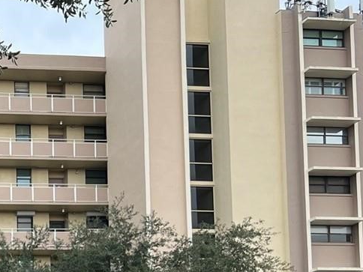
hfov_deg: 20.6
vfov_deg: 15.9
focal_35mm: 86
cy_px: 393
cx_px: -123
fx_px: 902
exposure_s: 1/191
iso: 50
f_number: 1.5
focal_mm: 5.7
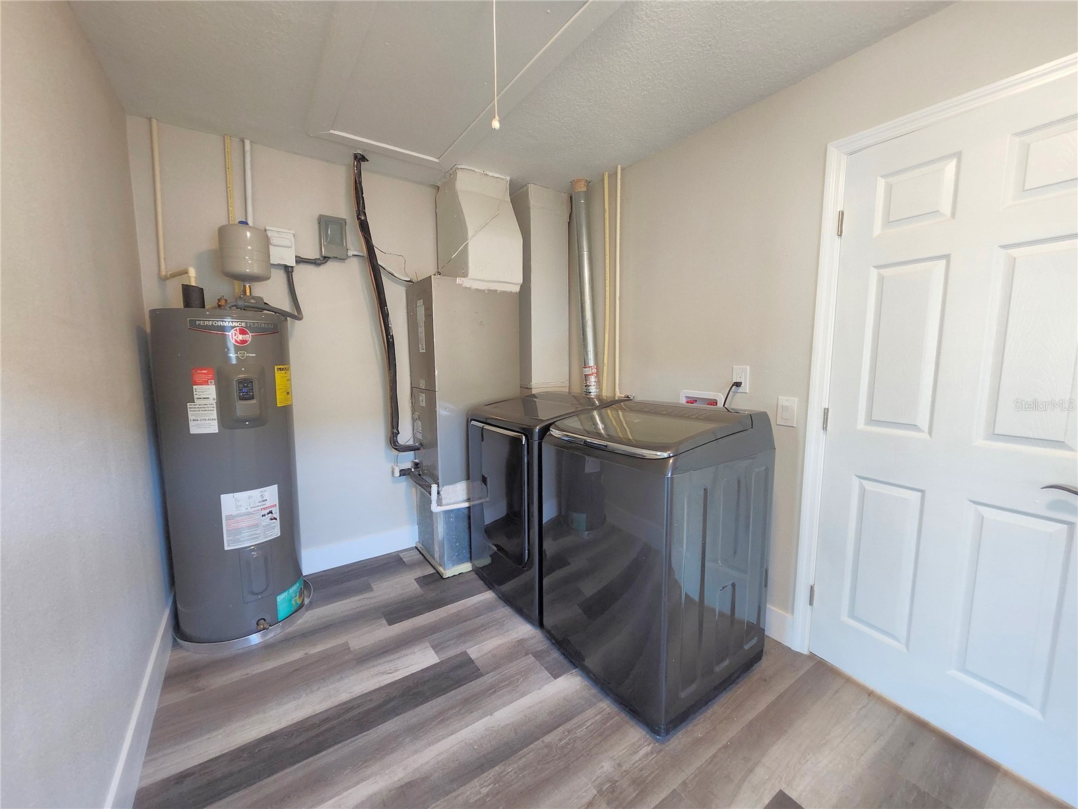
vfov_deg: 89.9
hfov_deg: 106.2
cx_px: 539
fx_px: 405
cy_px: 404
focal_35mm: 13
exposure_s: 1/60
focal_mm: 1.74
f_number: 2.2
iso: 320
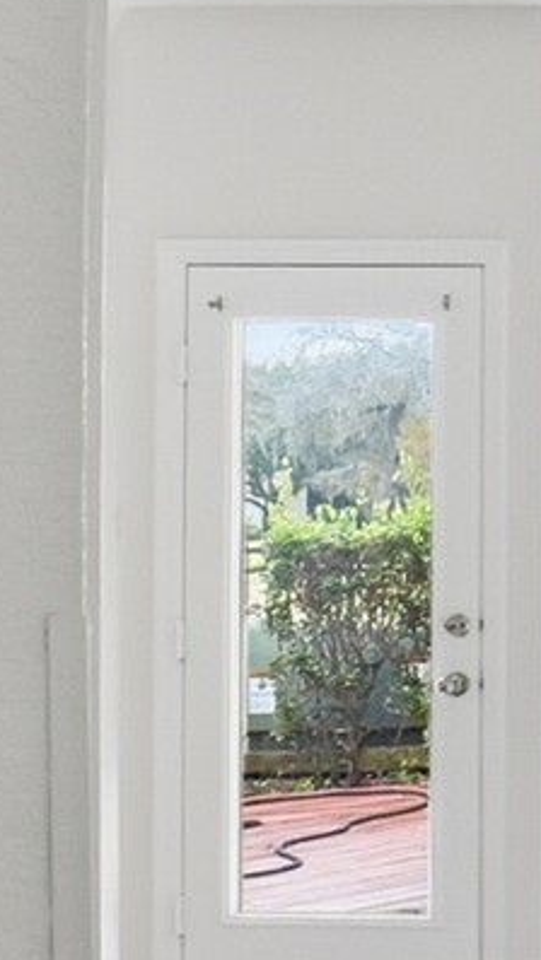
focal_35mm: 80
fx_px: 2039
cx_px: 1908
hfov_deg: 9.3
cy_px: 552
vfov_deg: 26.5
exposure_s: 1/40
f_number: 11
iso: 500
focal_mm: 14
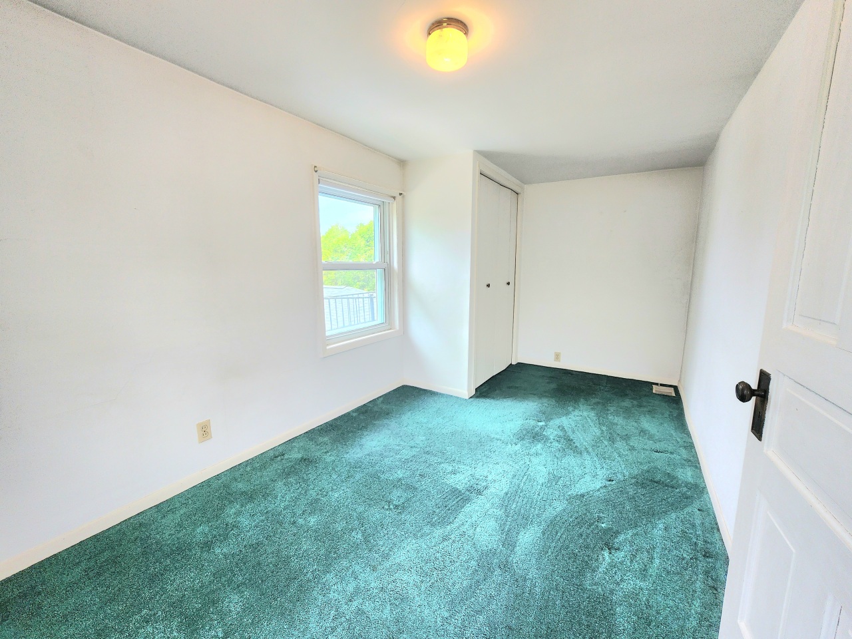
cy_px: 320
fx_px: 320
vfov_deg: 89.9
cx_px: 426
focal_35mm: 13
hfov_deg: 106.2
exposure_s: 1/60.2
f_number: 2.2
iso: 100
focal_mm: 2.2
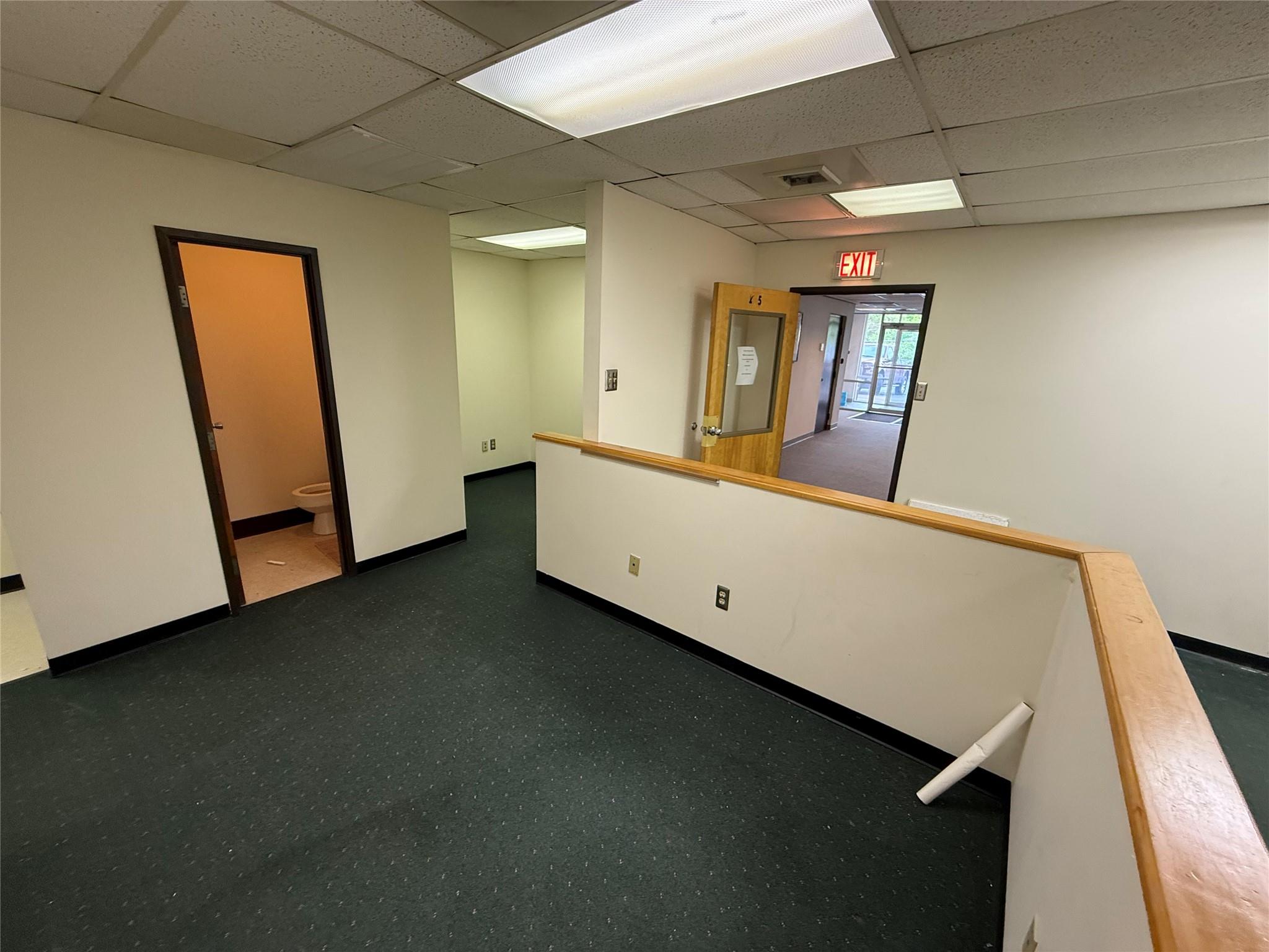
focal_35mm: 14
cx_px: 634
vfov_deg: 85.7
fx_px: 513
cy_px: 476
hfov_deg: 102.1
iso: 320
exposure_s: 1/120
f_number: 2.2
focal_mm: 2.22
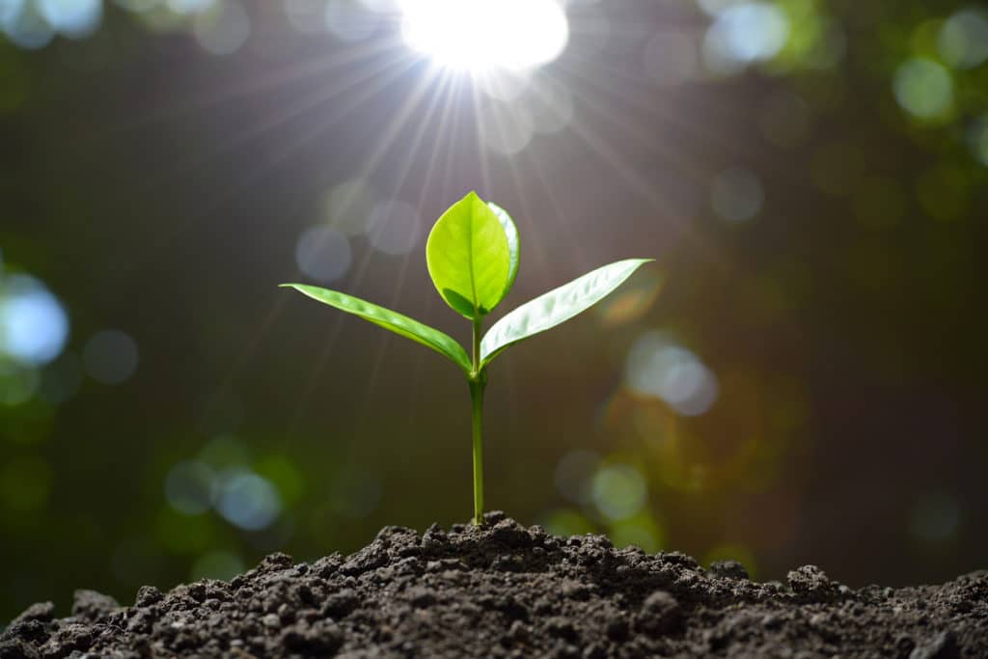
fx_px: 5489
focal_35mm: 200
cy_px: 330
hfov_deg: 10.3
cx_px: 494
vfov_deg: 6.9
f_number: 5.6
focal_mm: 200
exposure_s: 1/160
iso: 100
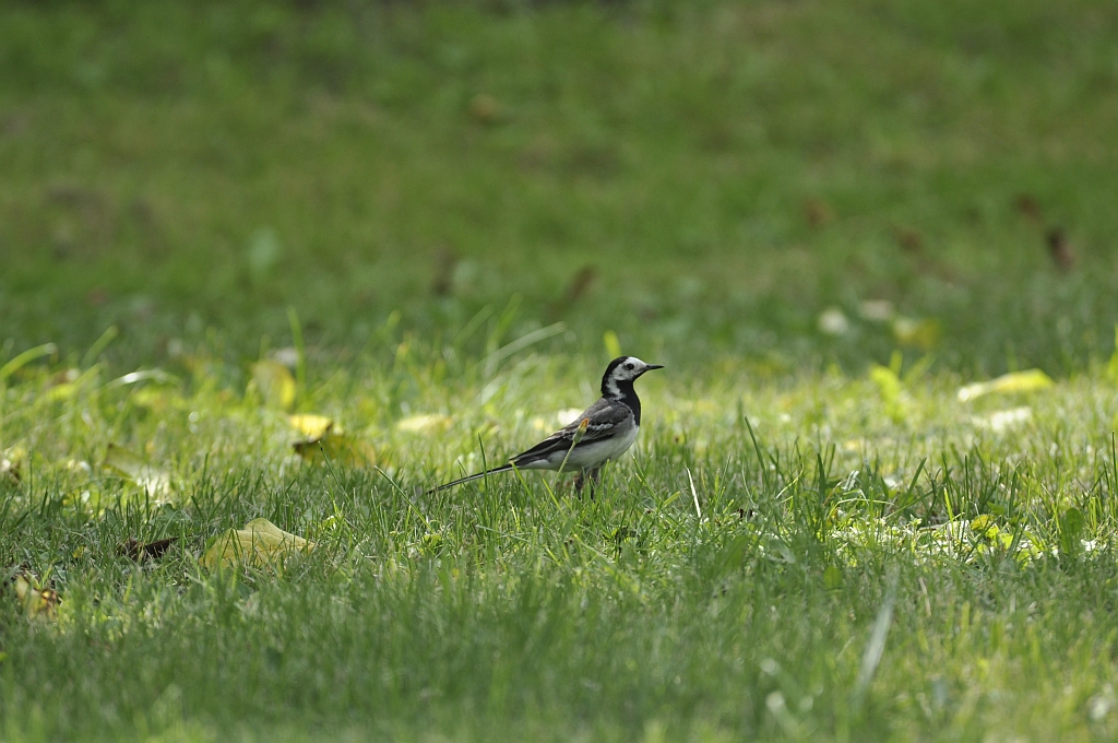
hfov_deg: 3.4
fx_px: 18610
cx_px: 559
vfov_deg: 2.3
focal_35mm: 600
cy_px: 372
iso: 200
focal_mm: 400
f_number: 5.6
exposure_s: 1/500
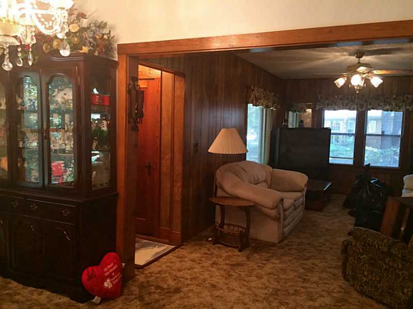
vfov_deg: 48.2
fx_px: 346
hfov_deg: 61.7
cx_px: 206
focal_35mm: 29
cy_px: 154
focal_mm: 4.15
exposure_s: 1/30
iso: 200
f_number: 2.2
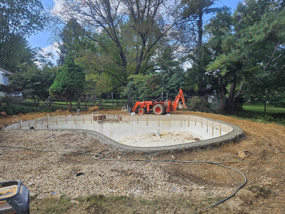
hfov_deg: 73.9
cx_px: 142
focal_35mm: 23
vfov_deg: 58.9
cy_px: 107
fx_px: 189
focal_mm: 5.4
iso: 32
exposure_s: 1/539
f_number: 1.8
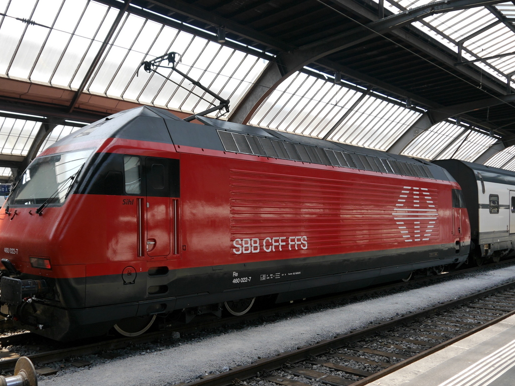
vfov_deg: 40.6
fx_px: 521
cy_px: 209
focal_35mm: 35
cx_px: 217
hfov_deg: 52.4
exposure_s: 1/160
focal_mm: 15
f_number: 4
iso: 160
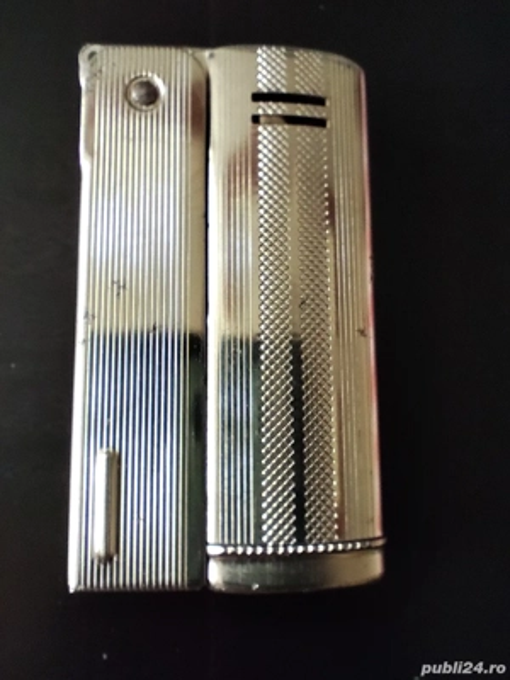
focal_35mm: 25
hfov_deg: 54.9
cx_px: 255
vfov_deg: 69.4
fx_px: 491
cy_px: 340
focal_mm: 2.02
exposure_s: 1/24
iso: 125
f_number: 2.4
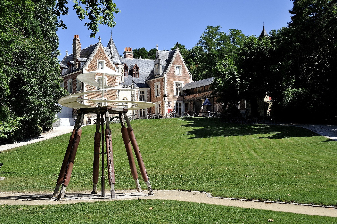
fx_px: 580
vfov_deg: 21.9
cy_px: 112
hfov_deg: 32.4
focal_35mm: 62
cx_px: 168
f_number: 9
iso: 200
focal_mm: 62
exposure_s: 1/320
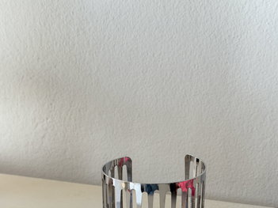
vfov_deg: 19.7
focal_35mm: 73
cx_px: 146
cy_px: 192
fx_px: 586
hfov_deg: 26.7
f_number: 1.78
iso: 100
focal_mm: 6.76
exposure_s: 1/110
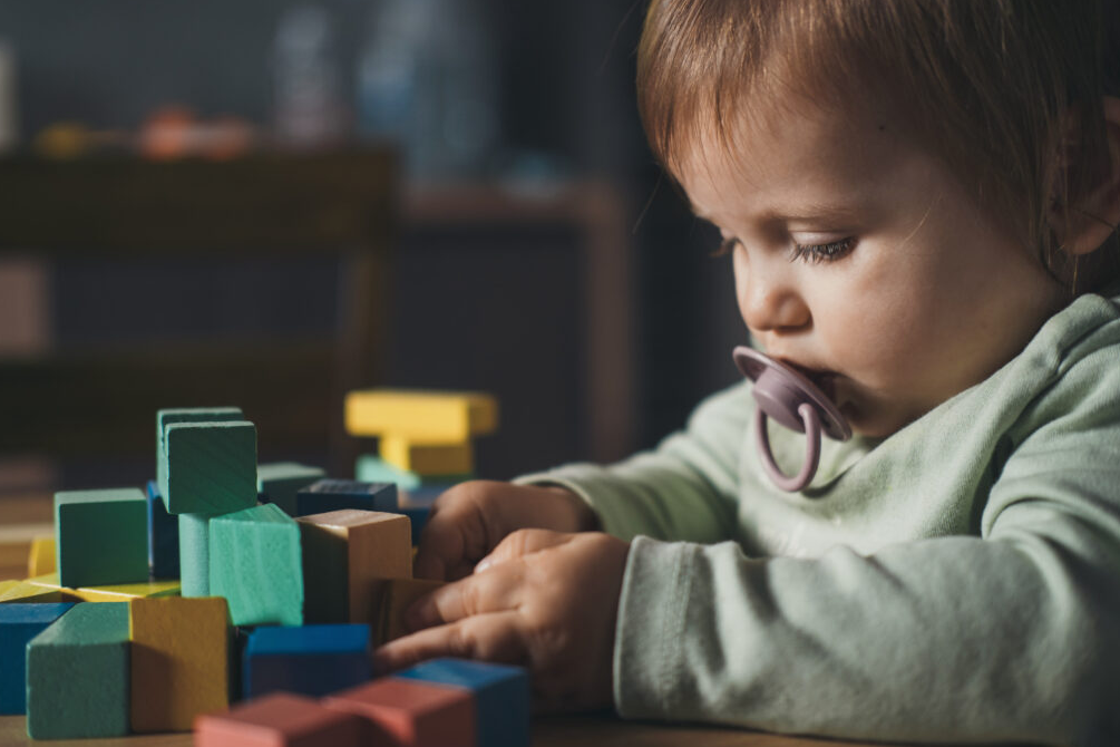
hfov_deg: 36.9
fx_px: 1680
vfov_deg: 25.1
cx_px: 556
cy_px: 376
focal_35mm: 54
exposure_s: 1/200
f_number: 2
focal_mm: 35
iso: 200
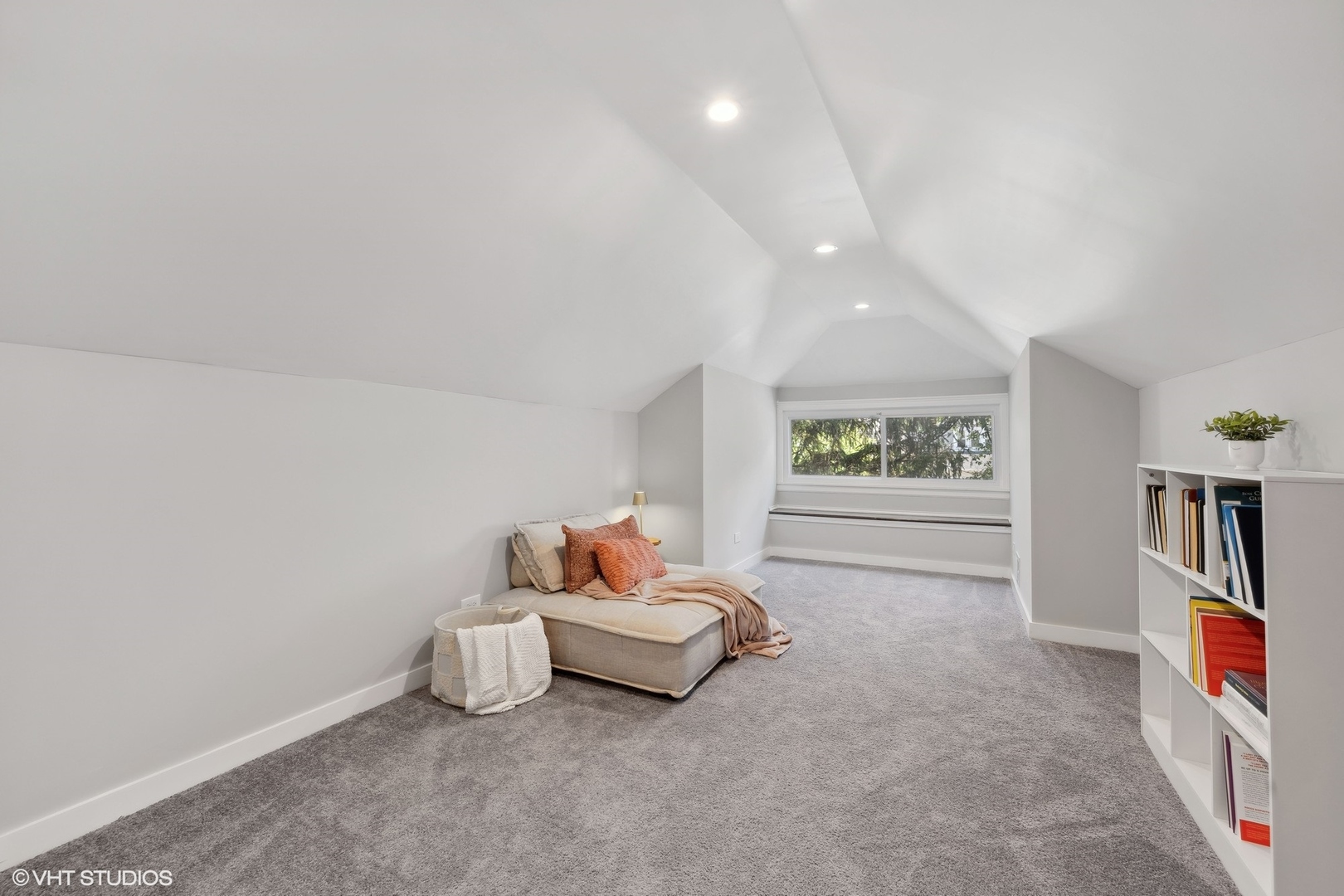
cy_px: 448
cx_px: 672
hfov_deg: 104.3
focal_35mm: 14
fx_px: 523
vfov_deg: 81.2
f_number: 9.5
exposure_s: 1/8
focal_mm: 14
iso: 200
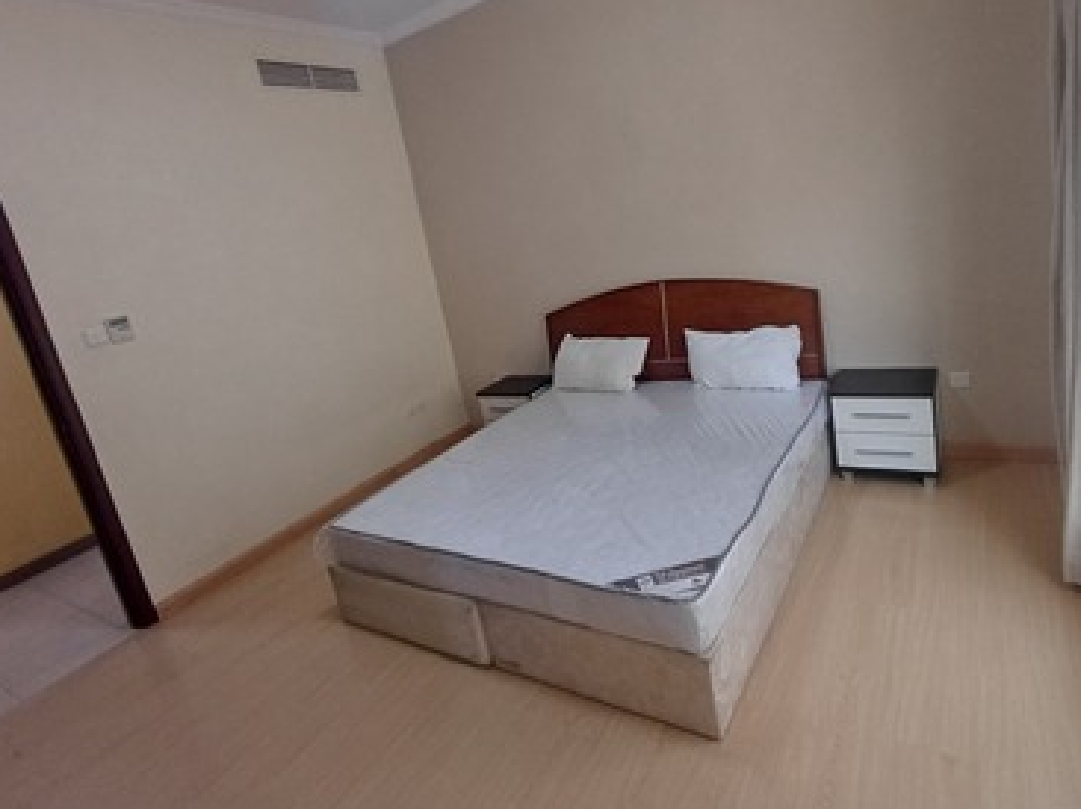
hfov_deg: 81.7
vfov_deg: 65.7
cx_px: 566
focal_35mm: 20
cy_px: 356
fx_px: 624
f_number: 2.2
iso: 200
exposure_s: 1/50
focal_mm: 1.64
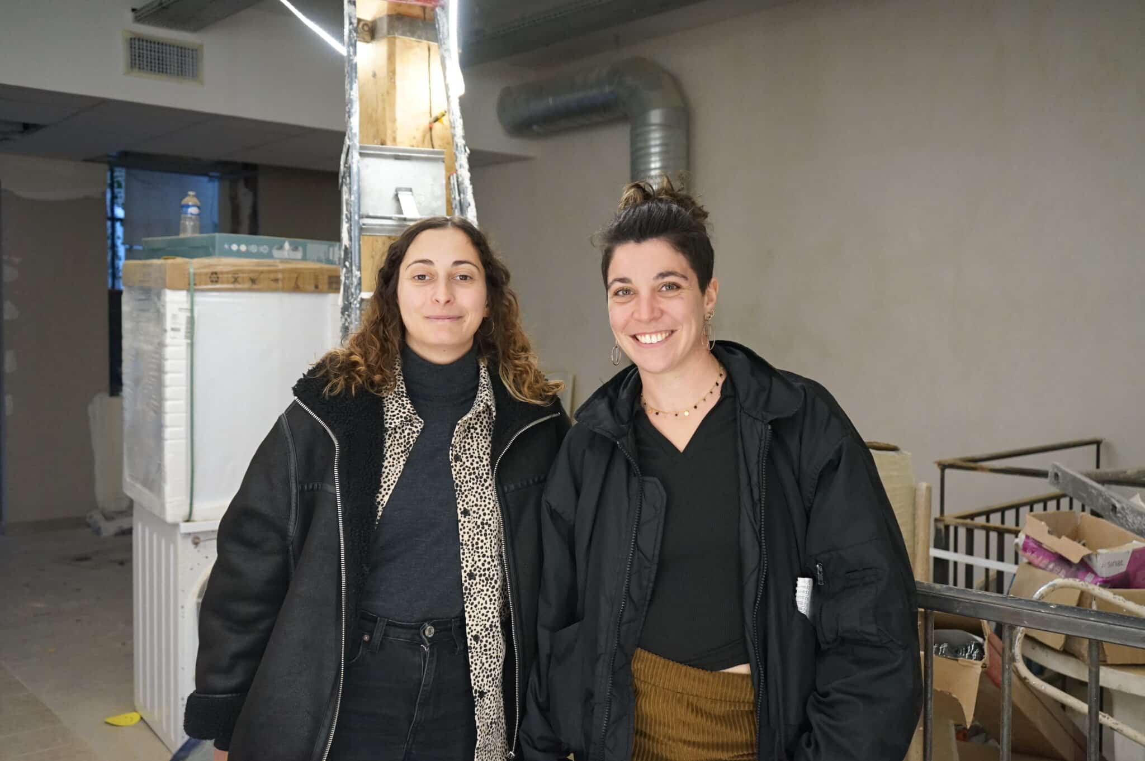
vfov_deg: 38.8
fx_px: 1080
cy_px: 380
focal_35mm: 34
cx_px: 572
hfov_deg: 55.8
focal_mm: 34
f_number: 4.5
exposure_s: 1/160
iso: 5000
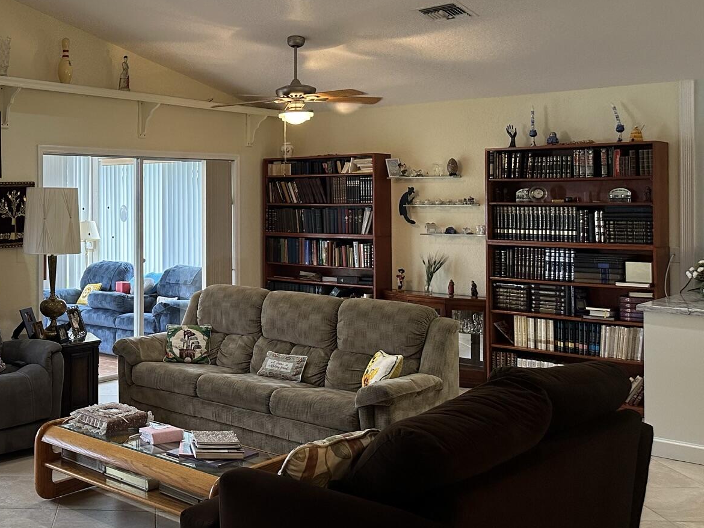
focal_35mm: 42
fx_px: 854
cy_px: 185
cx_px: 107
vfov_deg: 34.1
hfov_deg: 42.1
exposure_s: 1/120
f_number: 1.78
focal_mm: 6.86
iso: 200
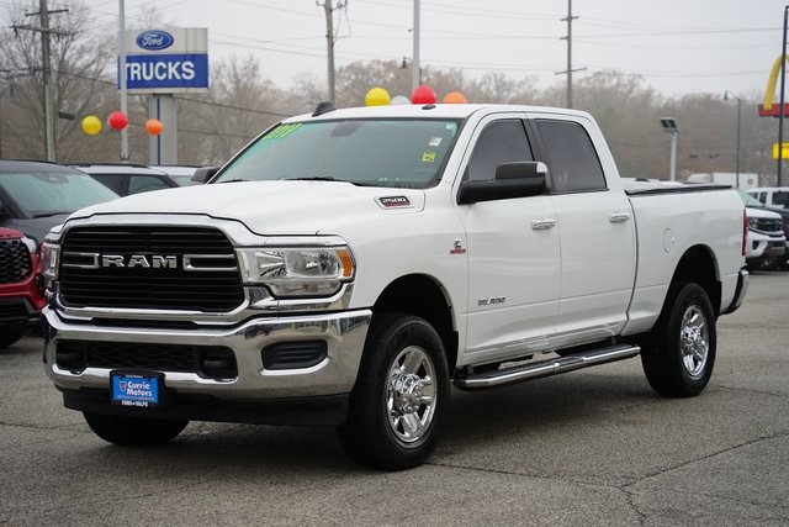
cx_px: 394
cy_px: 264
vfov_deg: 19.2
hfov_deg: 28.4
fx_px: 1556
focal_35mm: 71
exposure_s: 1/80
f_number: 5
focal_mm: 71
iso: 100
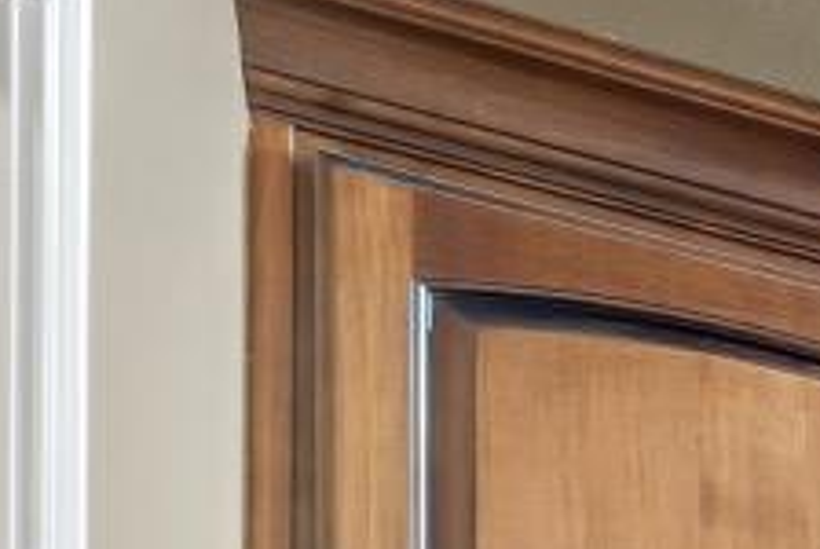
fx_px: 2440
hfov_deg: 10.1
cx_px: 2742
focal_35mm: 107
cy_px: 1607
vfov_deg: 9.9
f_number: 18
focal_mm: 16
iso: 100
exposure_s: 20
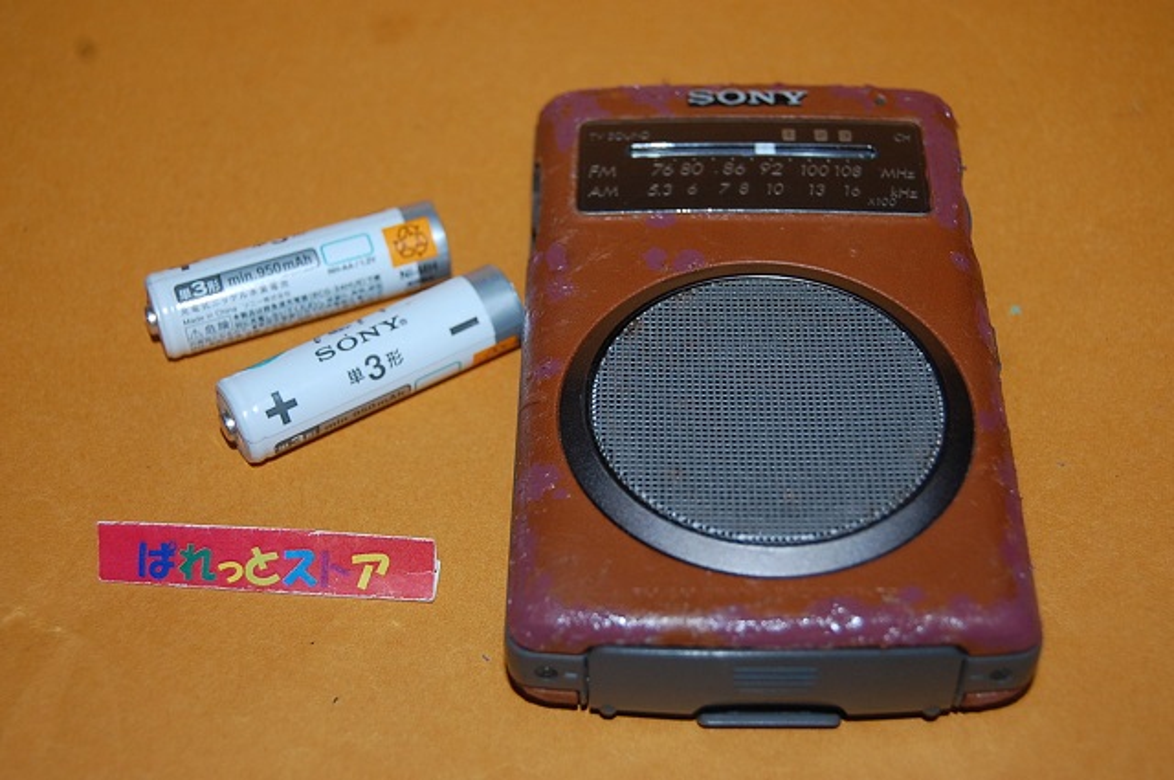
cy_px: 390
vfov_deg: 23.7
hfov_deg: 35.1
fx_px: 1856
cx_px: 587
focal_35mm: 57
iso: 400
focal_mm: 38
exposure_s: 1/60
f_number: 5
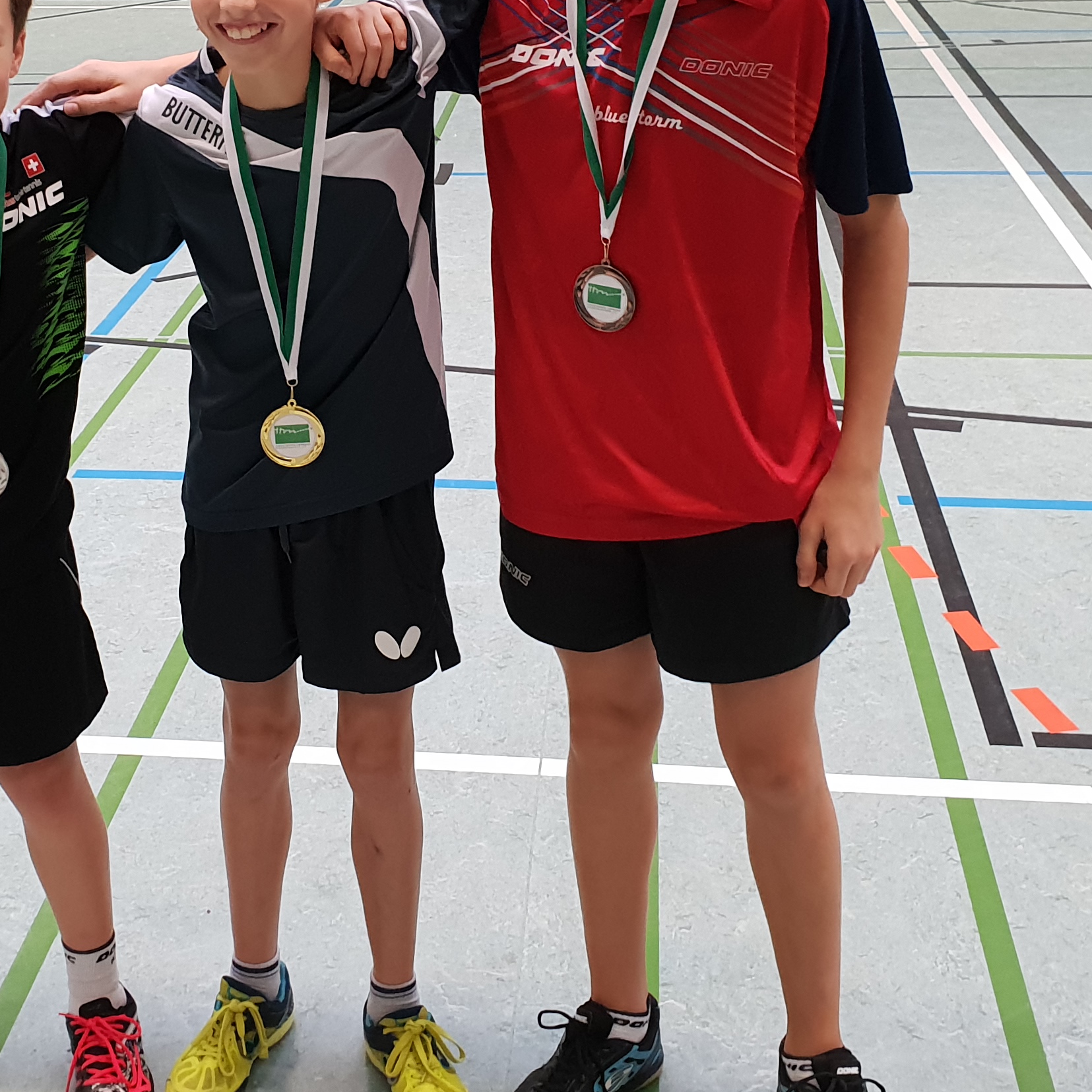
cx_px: 327
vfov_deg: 30.1
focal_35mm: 56
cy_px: 292
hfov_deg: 30.2
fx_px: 1999
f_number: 2.4
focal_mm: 4.3
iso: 250
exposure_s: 1/50
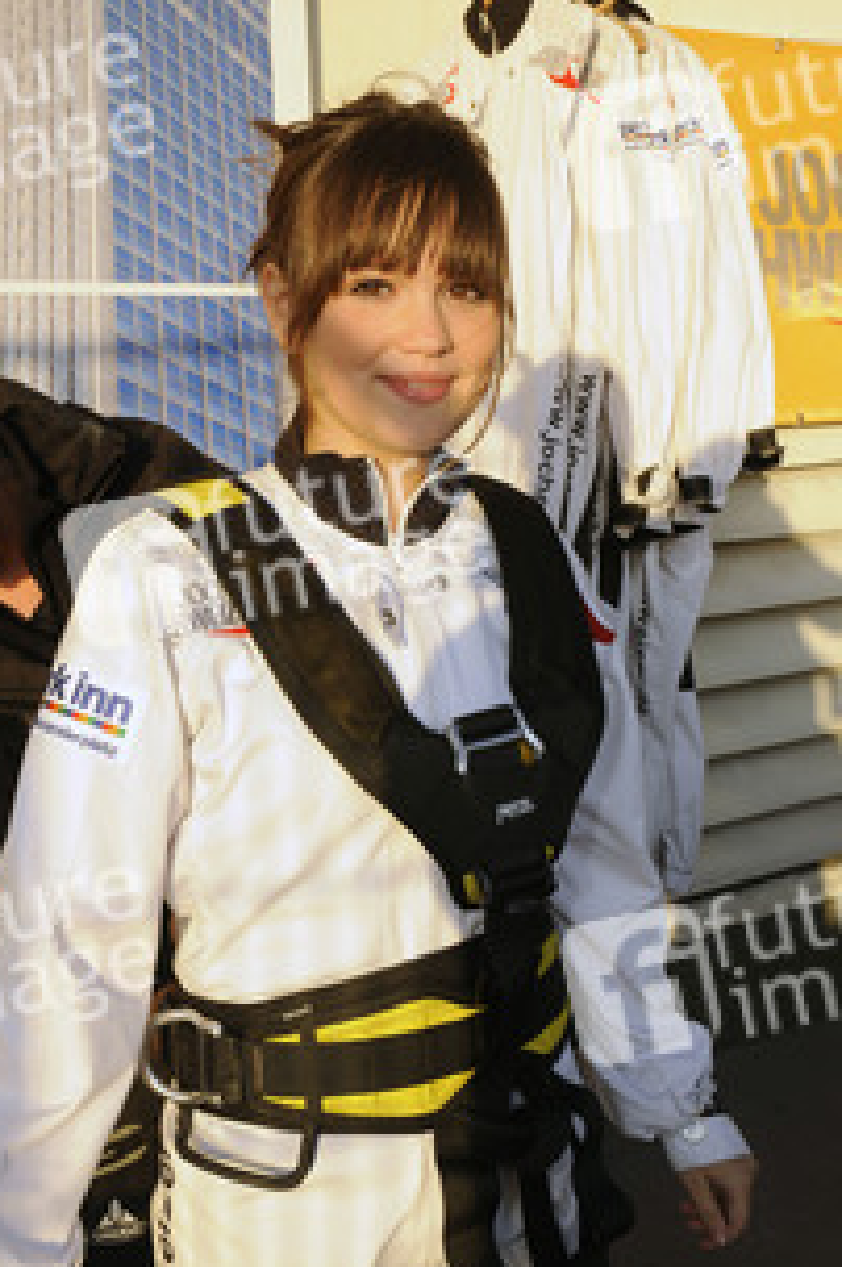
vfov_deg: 42.6
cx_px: 396
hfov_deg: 29.2
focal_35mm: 46
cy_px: 759
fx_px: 1617
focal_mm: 35
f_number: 9
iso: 800
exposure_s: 1/400
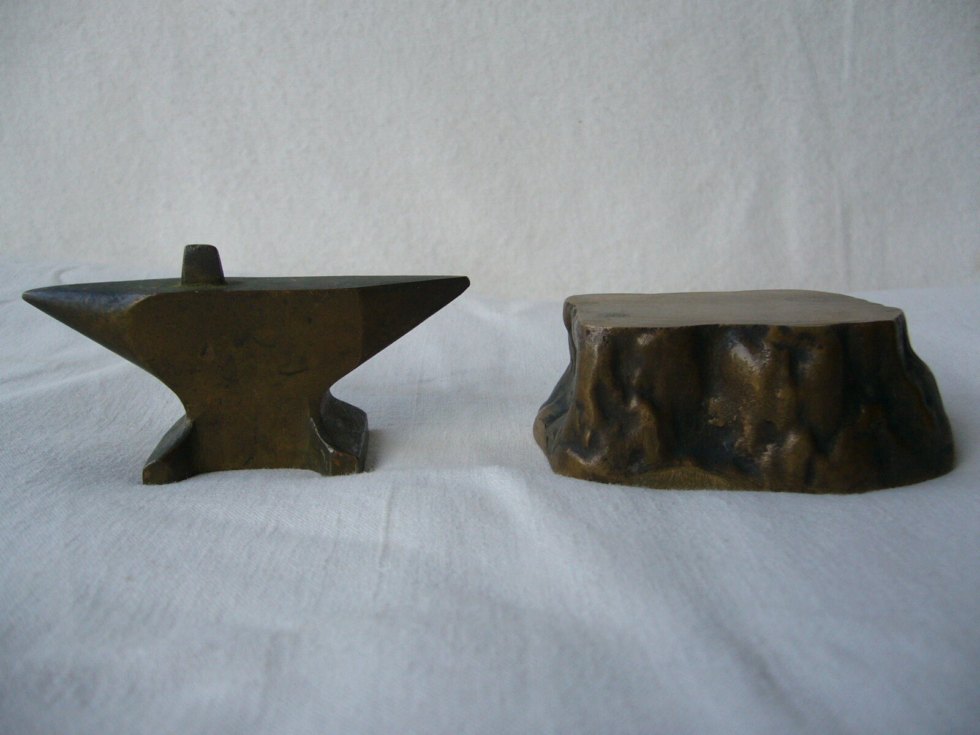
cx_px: 490
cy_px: 368
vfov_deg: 40.7
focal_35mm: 35
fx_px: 991
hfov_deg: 52.6
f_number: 2.8
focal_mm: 5.8
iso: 100
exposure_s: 1/20
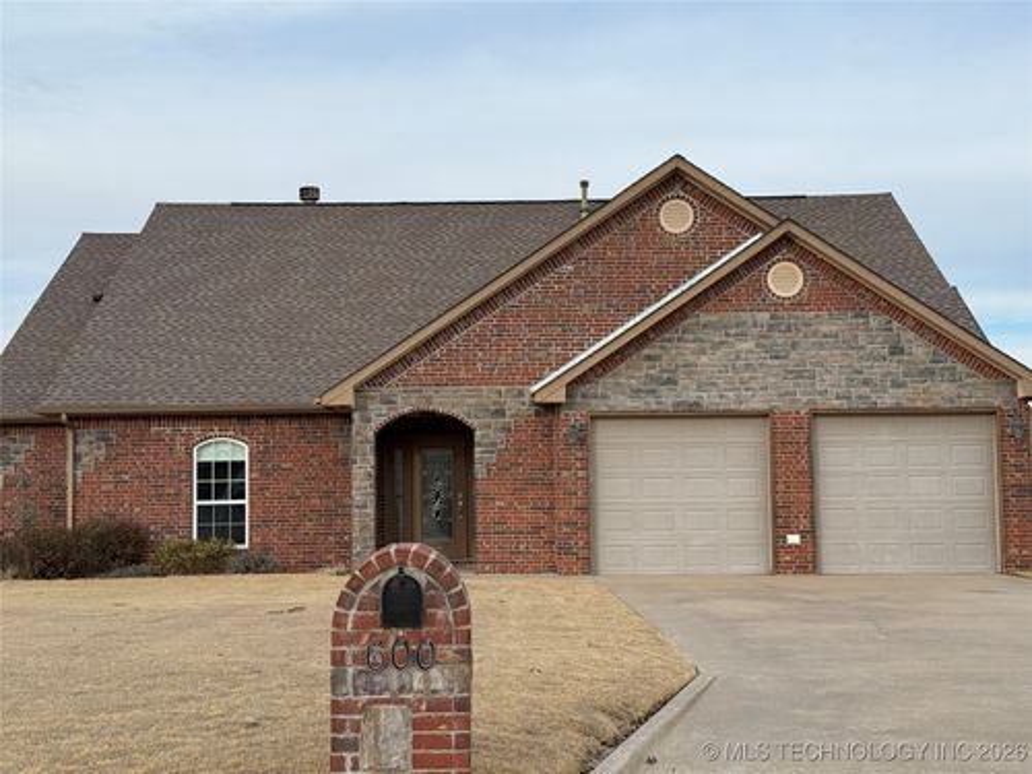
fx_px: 1431
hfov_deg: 39.7
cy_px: 387
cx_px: 516
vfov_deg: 30.3
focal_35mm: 48
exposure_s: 1/1980
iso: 64
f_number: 1.78
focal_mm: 6.76
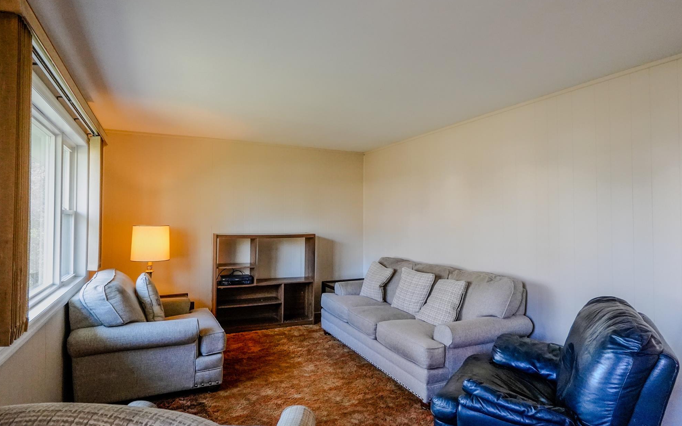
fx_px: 409
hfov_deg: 79.6
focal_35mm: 22
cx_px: 346
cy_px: 214
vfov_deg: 55.1
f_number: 8
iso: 3200
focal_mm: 14
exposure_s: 1/80
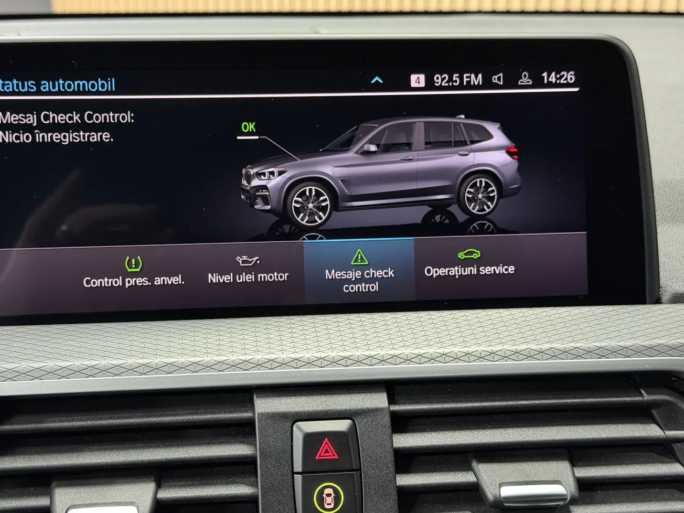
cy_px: 263
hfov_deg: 36.1
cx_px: 307
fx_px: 1047
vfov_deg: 27.5
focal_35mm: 53
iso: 500
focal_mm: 6.76
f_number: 1.78
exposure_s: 1/33
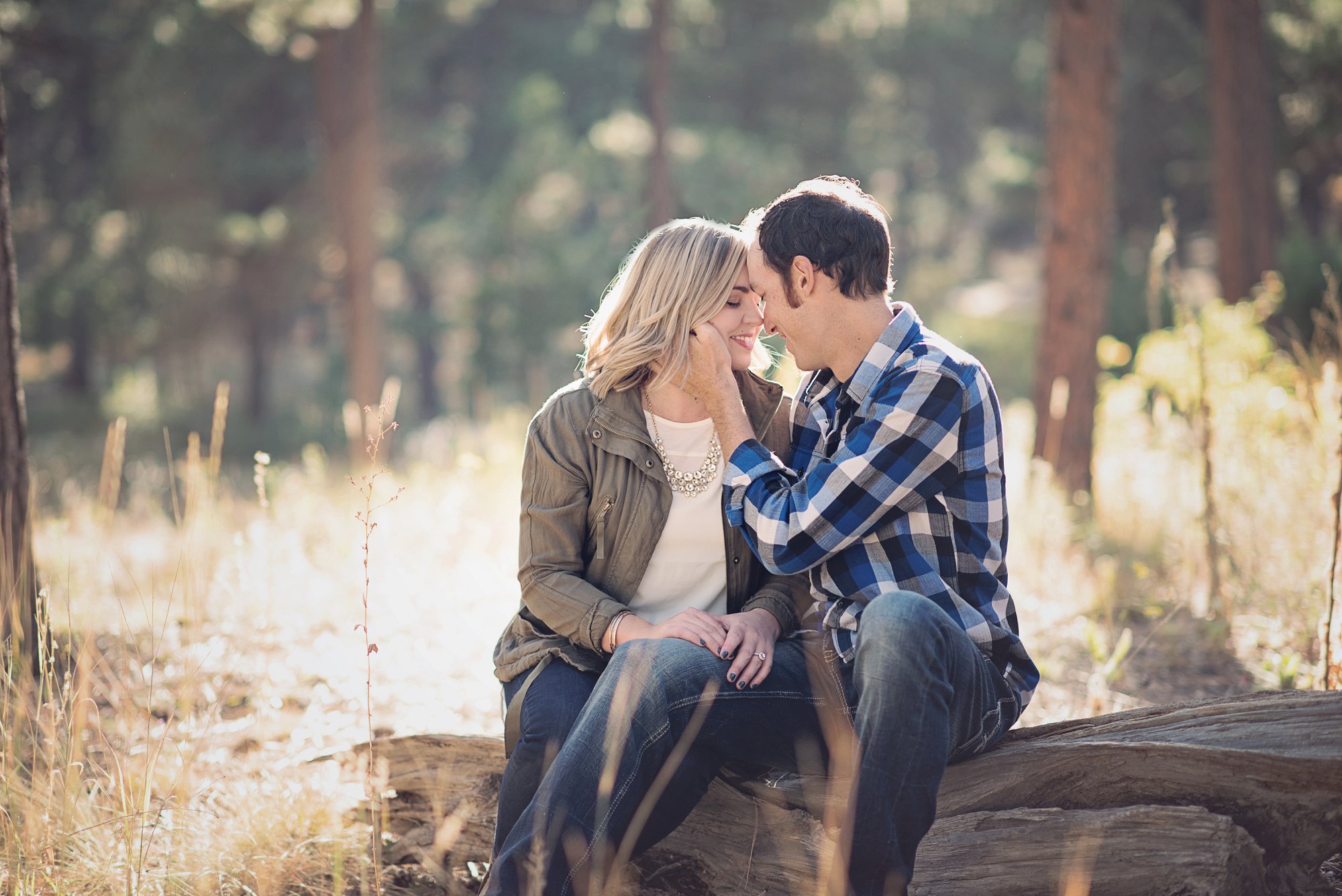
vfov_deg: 16.1
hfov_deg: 23.9
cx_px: 671
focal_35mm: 85
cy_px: 448
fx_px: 3170
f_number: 2
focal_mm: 85
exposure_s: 1/500
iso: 200
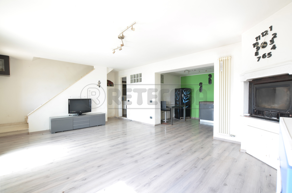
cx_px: 146
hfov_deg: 100.5
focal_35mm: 15
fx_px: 121
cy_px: 96
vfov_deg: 77.1
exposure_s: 1/2.5
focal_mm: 10
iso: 100
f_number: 8
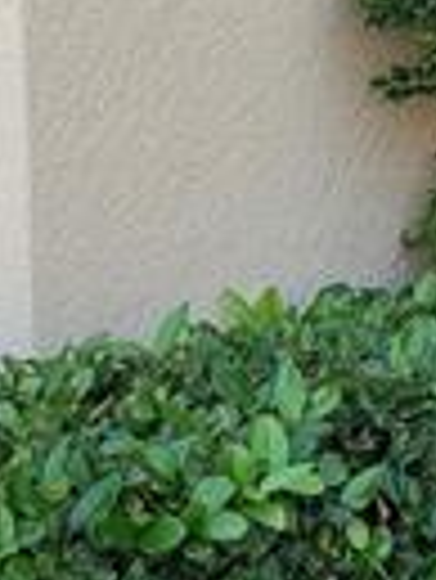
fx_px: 2599
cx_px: 463
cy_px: 49
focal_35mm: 155
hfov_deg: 9.5
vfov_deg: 12.6
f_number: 1.8
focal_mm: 5.4
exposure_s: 1/428
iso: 40
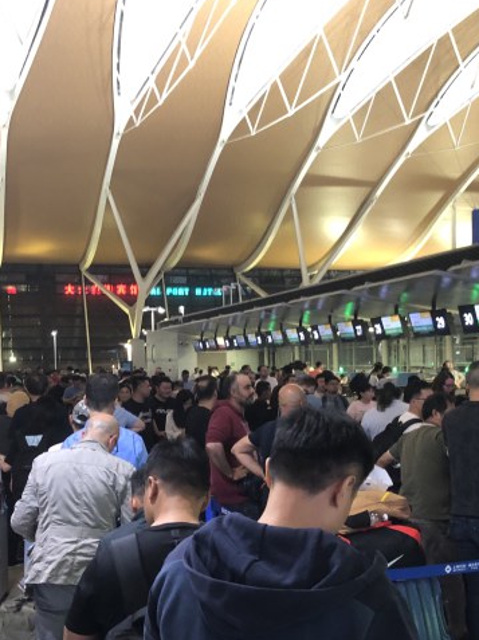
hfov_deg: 30.8
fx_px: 868
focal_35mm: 47
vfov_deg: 40.3
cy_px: 382
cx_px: 278
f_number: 1.8
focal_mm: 4
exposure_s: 1/17
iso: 80
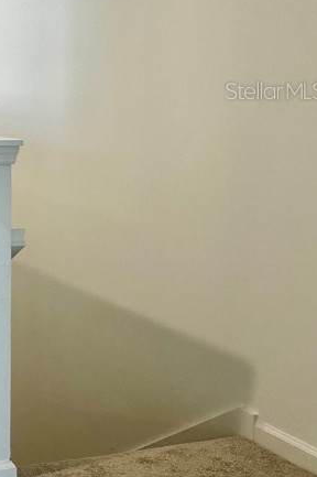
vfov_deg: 30.6
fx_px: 847
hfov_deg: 17.6
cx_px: -234
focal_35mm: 64
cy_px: 90
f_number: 1.5
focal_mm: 5.7
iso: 125
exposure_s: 1/120
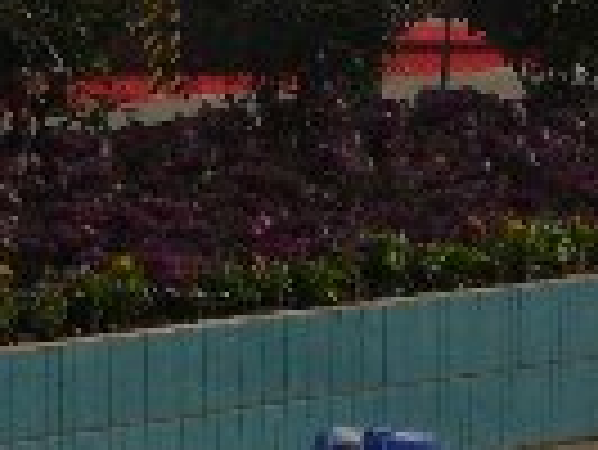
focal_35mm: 409
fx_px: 7072
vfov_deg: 3.6
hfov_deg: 4.8
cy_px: -554
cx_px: -378
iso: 100
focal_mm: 14.2
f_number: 5
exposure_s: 1/800
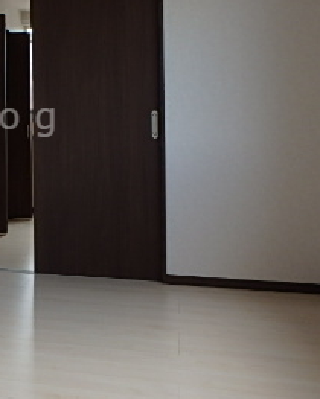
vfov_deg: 36.7
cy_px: 119
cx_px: -41
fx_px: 591
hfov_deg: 27.4
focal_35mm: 50
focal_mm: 3.7
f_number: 3.5
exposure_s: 1/100
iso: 125
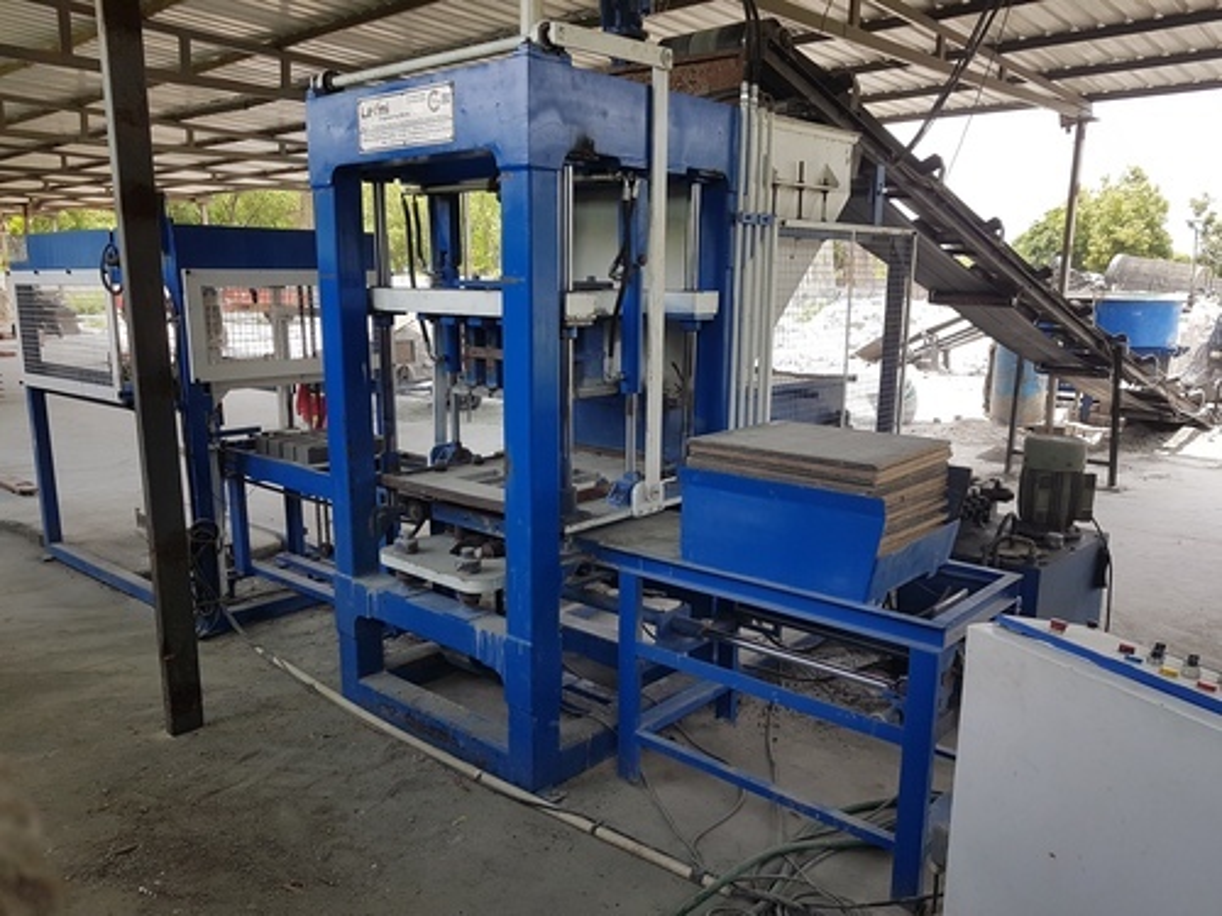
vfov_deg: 53.1
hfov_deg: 67.3
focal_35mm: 26
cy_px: 458
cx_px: 611
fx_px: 918
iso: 40
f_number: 1.7
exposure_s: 1/394
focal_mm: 4.2
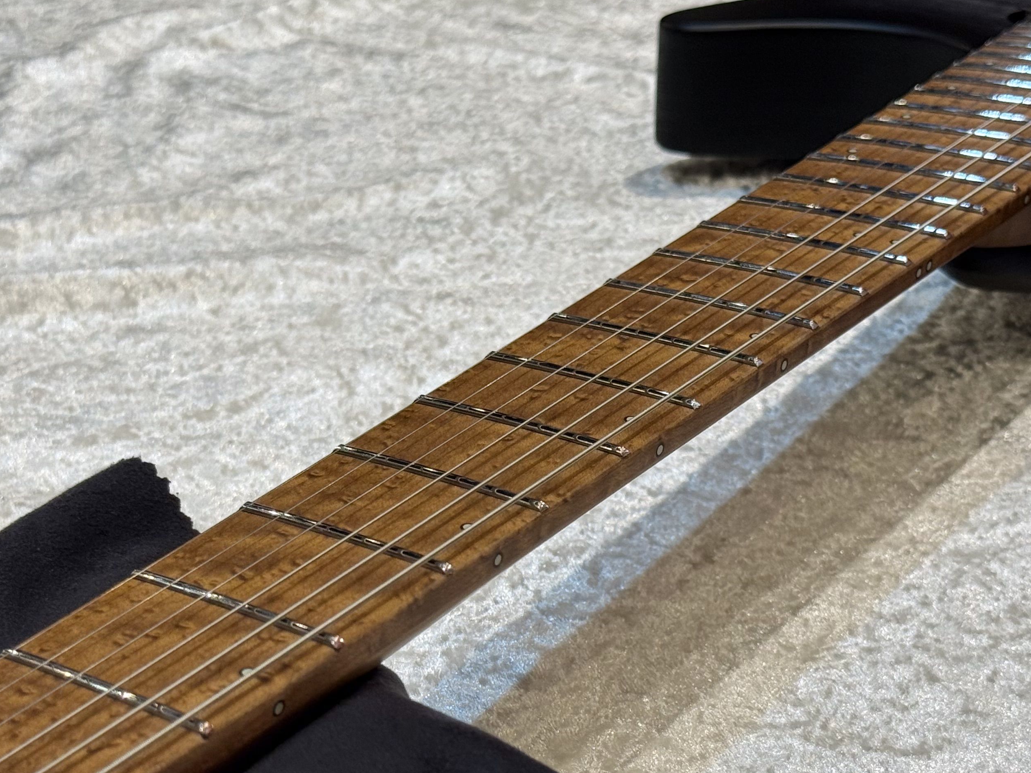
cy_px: 604
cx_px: 469
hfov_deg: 25.3
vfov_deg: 19.0
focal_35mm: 77
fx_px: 2293
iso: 100
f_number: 1.78
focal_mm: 6.76
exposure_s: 1/120
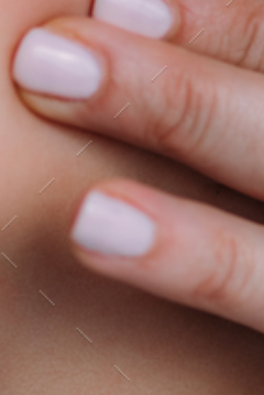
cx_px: -19
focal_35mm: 440
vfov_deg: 4.7
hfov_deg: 3.1
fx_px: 4832
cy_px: -53
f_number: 4
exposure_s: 1/200
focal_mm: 105
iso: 160
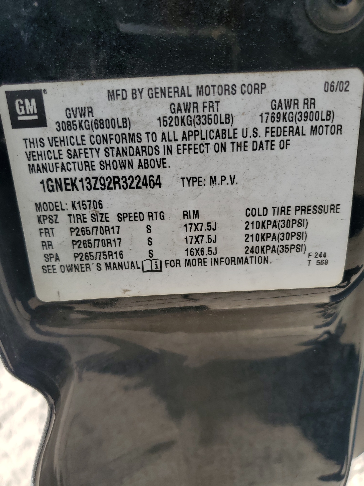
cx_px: 182
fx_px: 364
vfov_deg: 67.3
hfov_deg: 53.1
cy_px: 243
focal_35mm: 26
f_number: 1.5
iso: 50
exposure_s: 1/1667
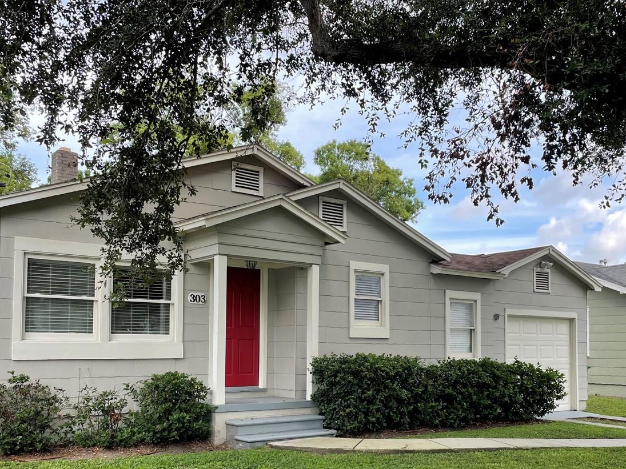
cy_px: 320
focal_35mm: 38
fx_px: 687
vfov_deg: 37.2
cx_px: 362
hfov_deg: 48.8
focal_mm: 4.2
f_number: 1.6
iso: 32
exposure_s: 1/690
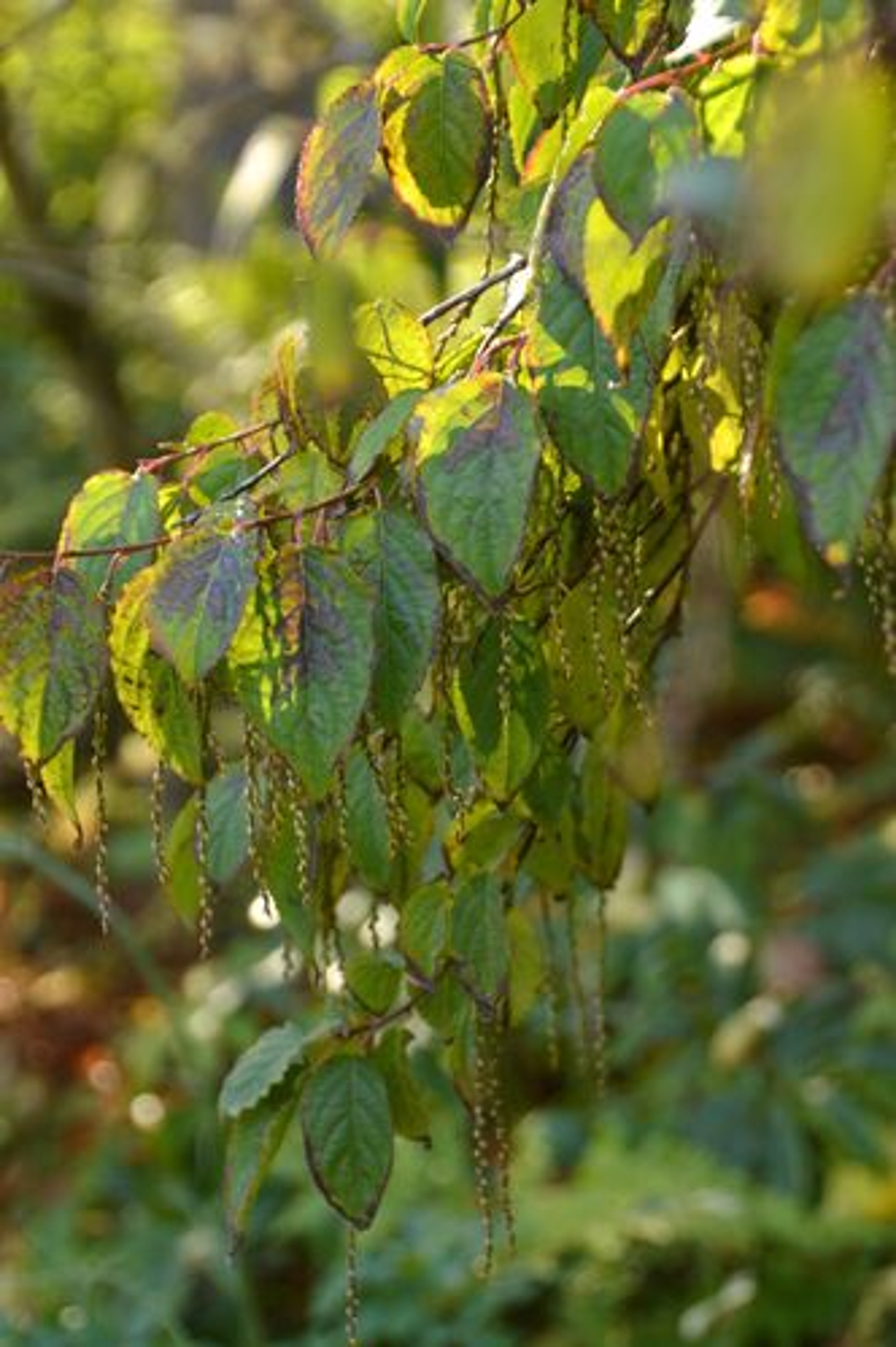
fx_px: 4374
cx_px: 448
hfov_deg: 11.7
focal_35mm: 117
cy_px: 674
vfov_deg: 17.5
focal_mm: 78
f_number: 5.6
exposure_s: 1/60
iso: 200
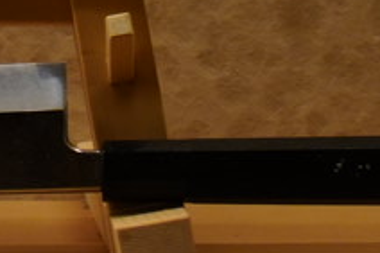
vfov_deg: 1.7
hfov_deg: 2.6
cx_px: -249
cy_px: -361
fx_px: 8459
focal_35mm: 802
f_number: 4
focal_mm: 105
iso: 640
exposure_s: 1/125
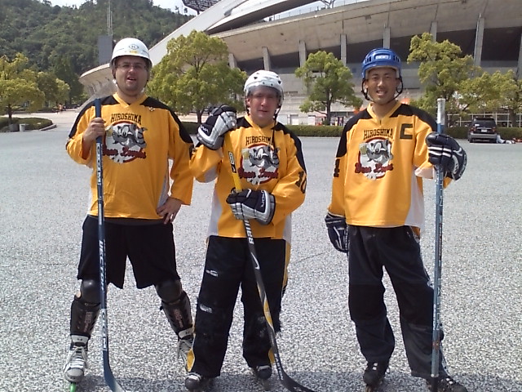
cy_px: 196
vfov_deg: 48.2
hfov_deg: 61.7
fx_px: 437
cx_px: 261
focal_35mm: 29
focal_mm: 3.73
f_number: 3.5
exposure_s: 1/769
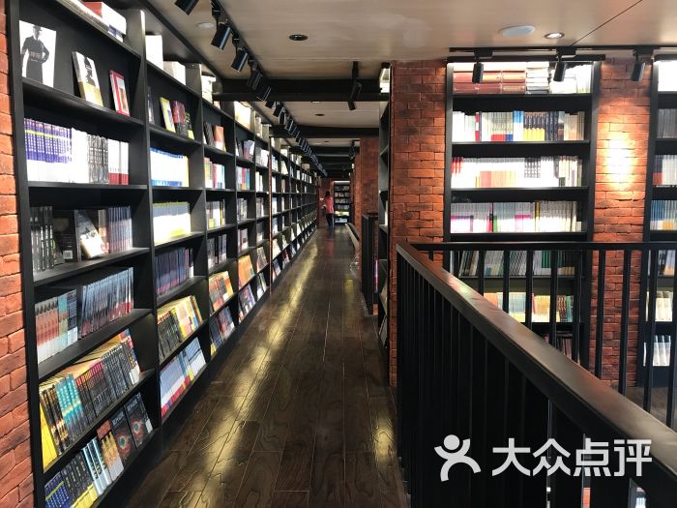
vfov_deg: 49.7
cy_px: 254
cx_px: 338
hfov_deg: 63.4
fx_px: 548
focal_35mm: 28
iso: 40
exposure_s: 1/20
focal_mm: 3.99
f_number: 1.8
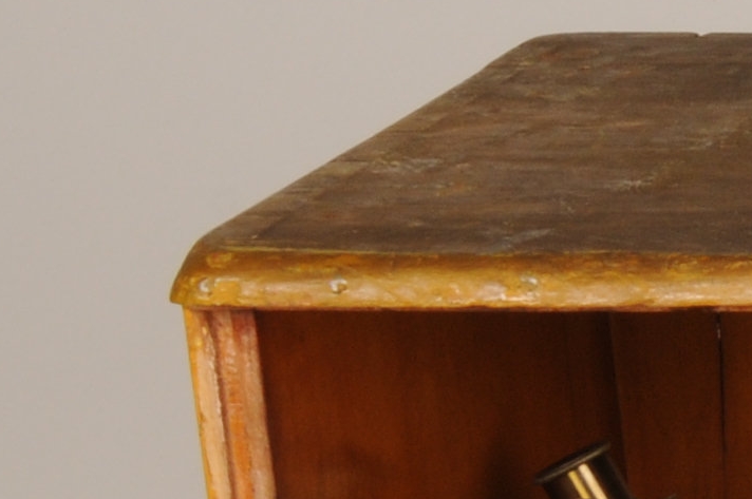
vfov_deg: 4.7
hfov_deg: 6.6
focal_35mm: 289
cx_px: 2149
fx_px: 6030
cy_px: 1099
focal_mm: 32
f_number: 16
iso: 200
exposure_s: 1/50
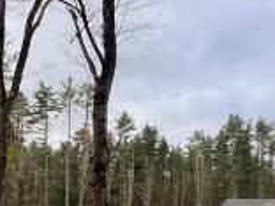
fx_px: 477
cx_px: 247
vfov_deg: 23.3
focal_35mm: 60
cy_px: 210
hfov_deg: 30.8
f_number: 1.8
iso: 32
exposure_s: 1/225
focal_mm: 1.57
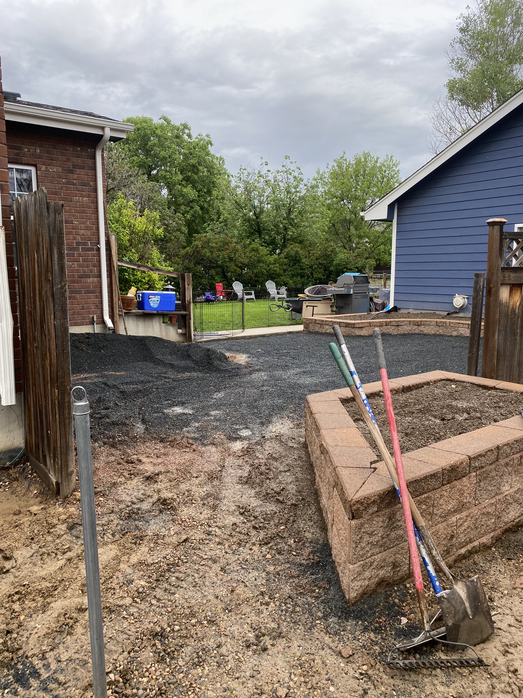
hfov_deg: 53.1
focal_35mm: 26
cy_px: 349
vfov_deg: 67.3
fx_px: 524
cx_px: 262
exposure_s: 1/568
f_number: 1.8
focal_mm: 4.25
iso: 32
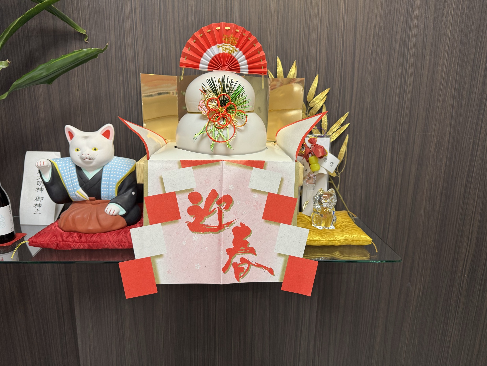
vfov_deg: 56.8
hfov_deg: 71.6
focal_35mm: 24
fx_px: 338
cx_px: 244
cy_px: 183
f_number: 1.78
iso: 125
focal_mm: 6.76
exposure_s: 1/60
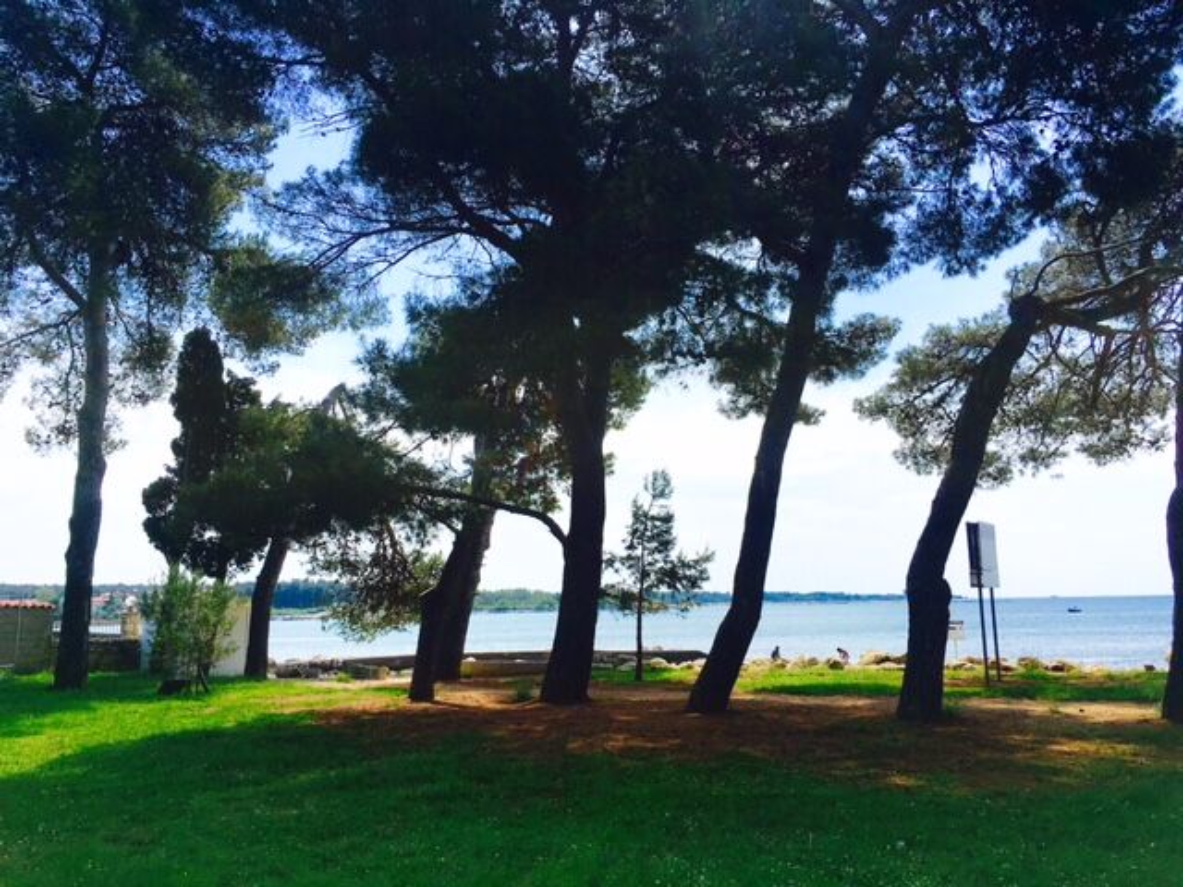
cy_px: 444
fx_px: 991
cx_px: 592
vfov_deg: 48.2
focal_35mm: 29
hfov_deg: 61.7
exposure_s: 1/2481
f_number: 2.2
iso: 25
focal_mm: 4.15
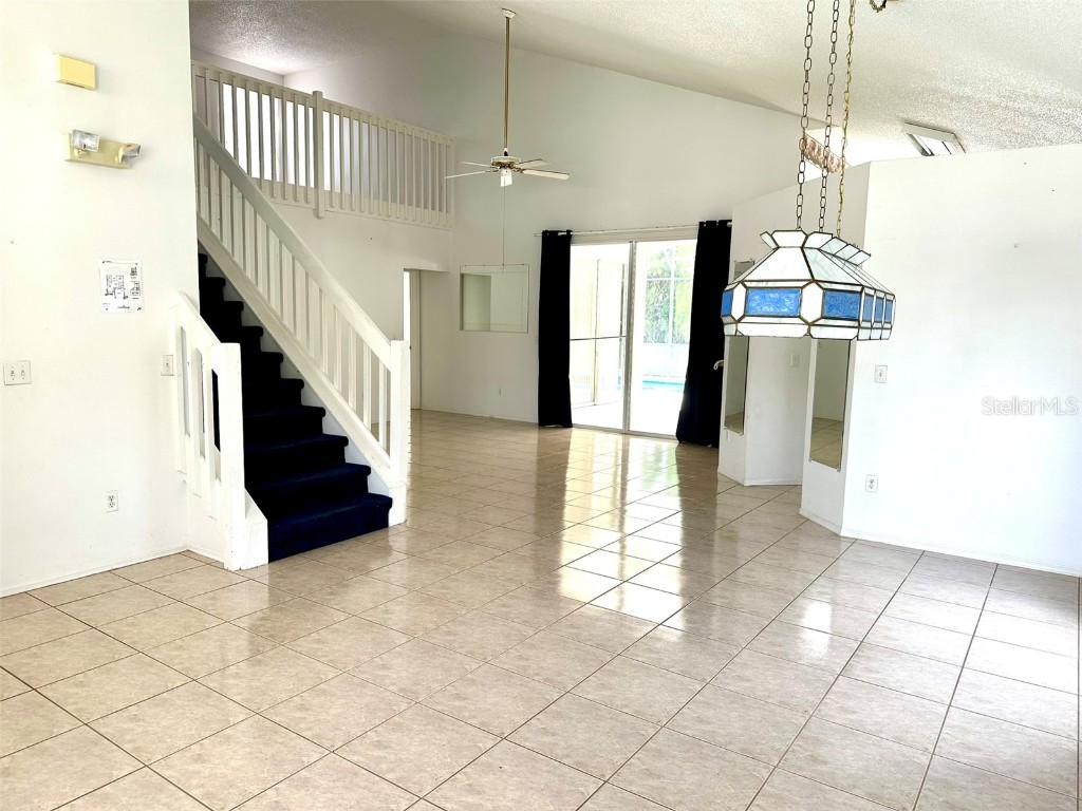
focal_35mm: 24
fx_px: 750
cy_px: 406
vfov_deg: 56.8
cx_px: 541
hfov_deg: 71.6
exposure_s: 1/121
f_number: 1.78
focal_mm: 6.86
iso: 64
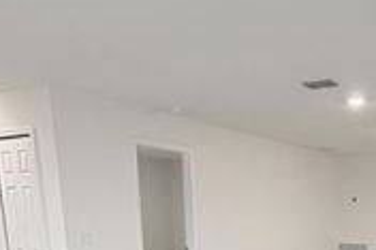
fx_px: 459
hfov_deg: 42.9
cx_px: 289
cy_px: 321
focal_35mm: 44
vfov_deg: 26.2
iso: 160
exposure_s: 1/60
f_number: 2.2
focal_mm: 2.22
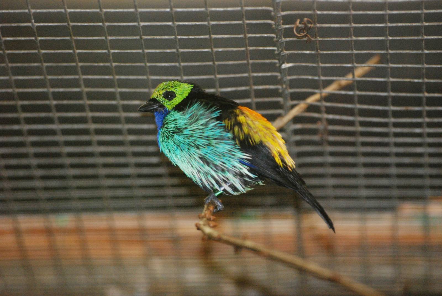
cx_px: 221
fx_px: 4056
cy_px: 148
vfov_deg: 4.2
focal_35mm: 330
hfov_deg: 6.2
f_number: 5.6
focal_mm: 220
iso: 1600
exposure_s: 1/60
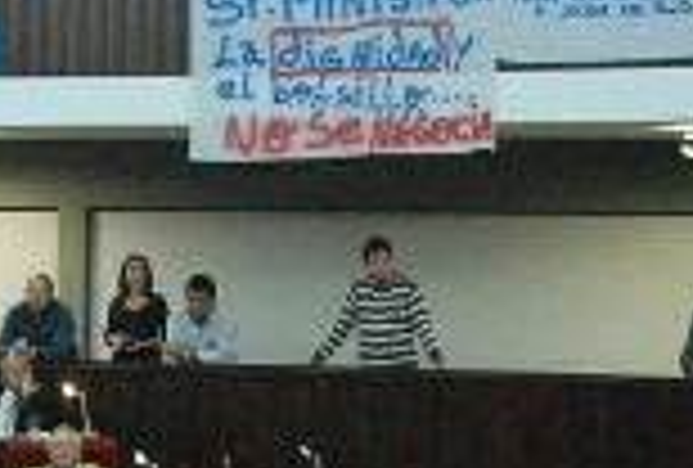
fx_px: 2706
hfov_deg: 14.2
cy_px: 628
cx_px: -86
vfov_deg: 9.7
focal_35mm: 140
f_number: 3.8
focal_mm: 18
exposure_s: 1/40
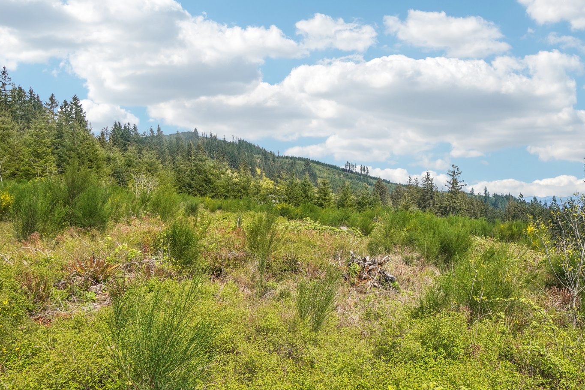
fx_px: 439
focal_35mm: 27
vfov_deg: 47.8
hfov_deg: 65.4
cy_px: 217
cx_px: 394
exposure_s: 1/1000
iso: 400
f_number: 8
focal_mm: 12
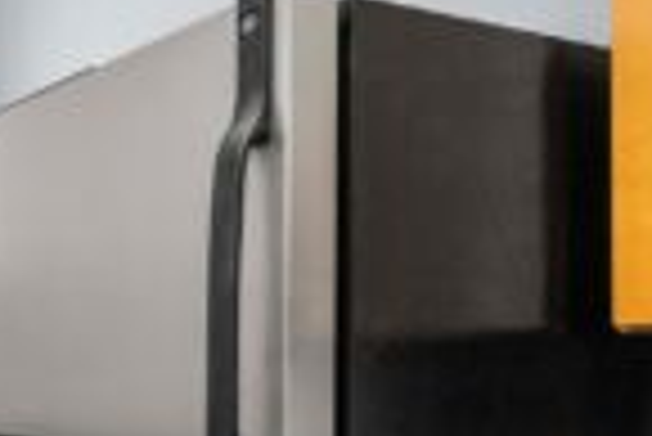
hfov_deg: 32.6
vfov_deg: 28.8
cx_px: -207
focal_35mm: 44
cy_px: 429
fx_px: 798
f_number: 7.1
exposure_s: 1/60
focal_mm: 16
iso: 400
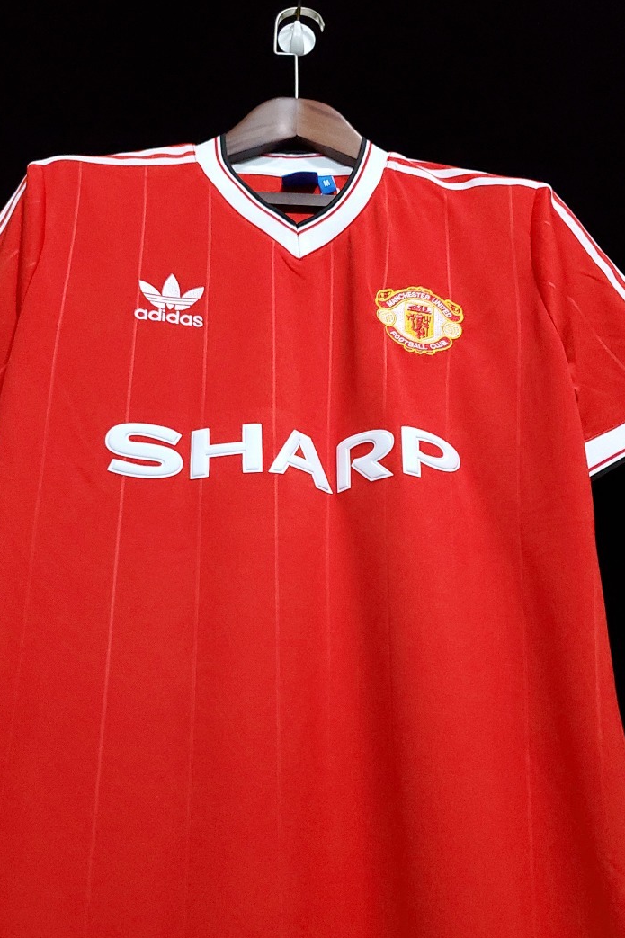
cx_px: 283
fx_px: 729
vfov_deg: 65.5
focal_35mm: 28
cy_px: 485
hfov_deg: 46.3
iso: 640
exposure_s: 1/45
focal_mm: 4.3
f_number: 1.5
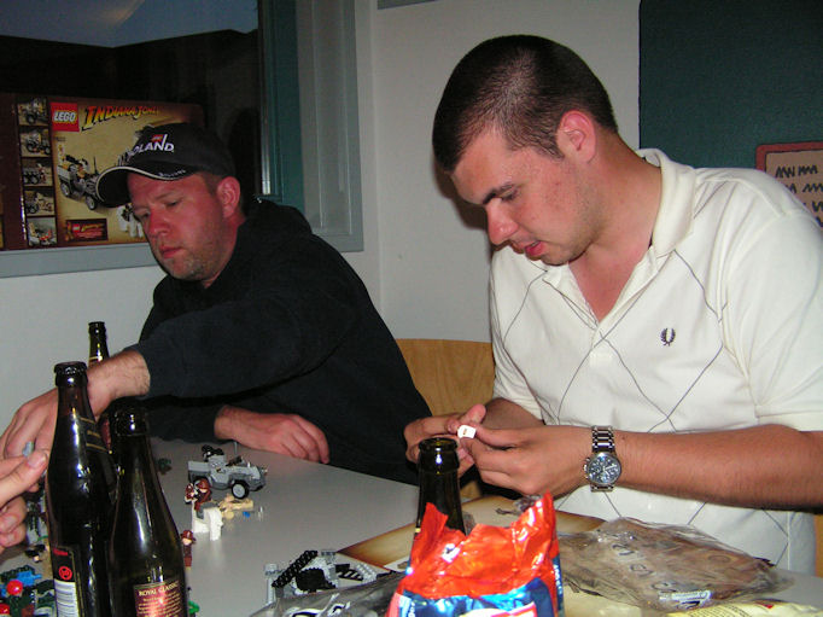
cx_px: 412
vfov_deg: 37.7
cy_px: 308
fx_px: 903
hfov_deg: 49.0
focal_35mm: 38
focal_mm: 6.3
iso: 200
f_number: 2.8
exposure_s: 1/40
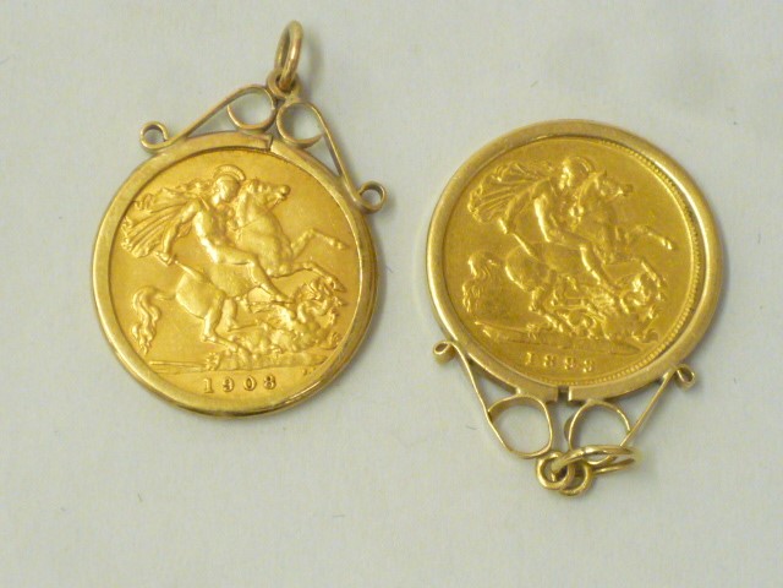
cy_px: 294
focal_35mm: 193
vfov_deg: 7.7
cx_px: 392
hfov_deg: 10.2
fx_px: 4366
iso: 400
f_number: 5.7
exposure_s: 1/20
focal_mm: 17.5
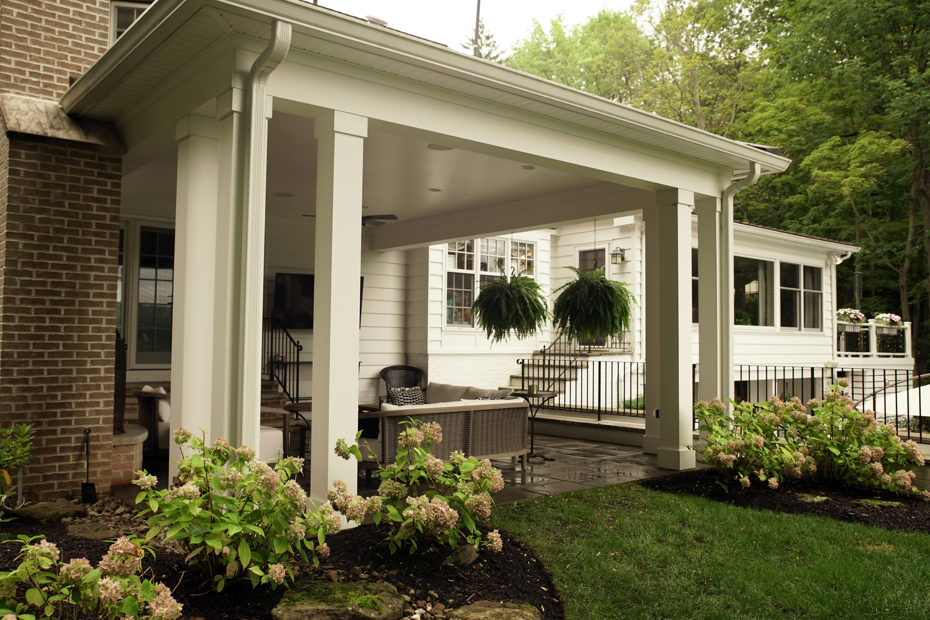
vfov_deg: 41.1
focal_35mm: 32
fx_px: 827
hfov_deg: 58.7
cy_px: 310
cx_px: 465
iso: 320
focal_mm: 32
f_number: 4.5
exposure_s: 1/125
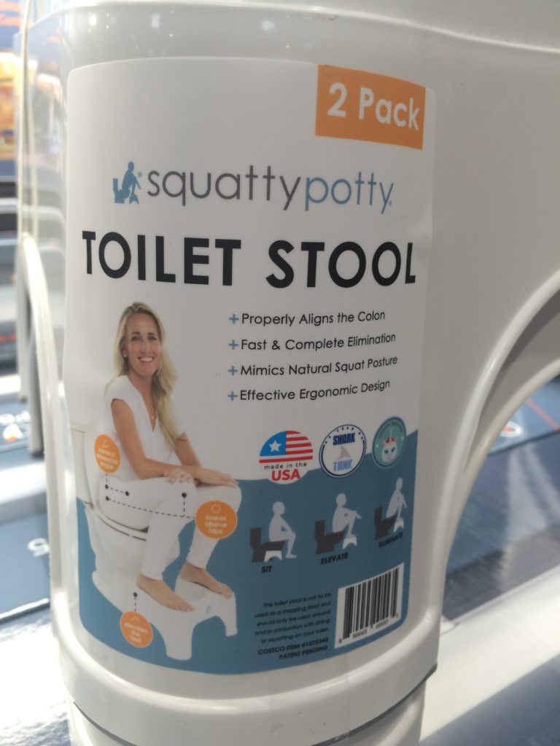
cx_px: 280
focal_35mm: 29
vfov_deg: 61.7
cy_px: 373
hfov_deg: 48.2
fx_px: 626
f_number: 2.2
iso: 40
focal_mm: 4.15
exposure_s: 1/40
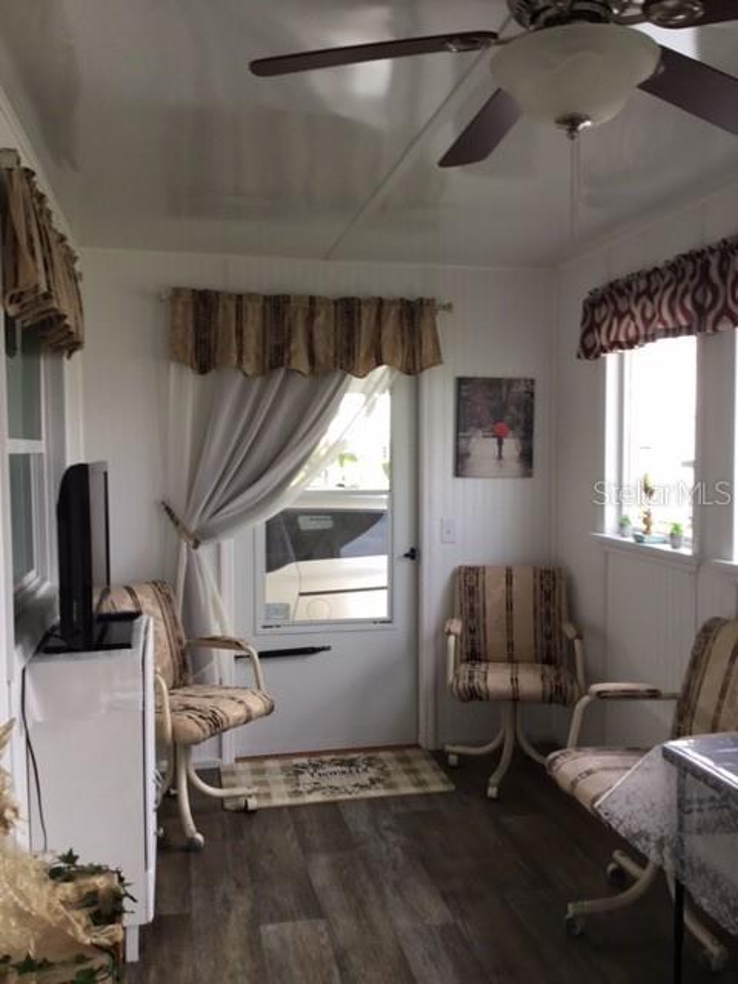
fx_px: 881
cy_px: 492
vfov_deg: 58.4
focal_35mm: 31
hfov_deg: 45.4
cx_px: 369
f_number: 2.4
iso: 25
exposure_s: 1/60
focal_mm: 3.3
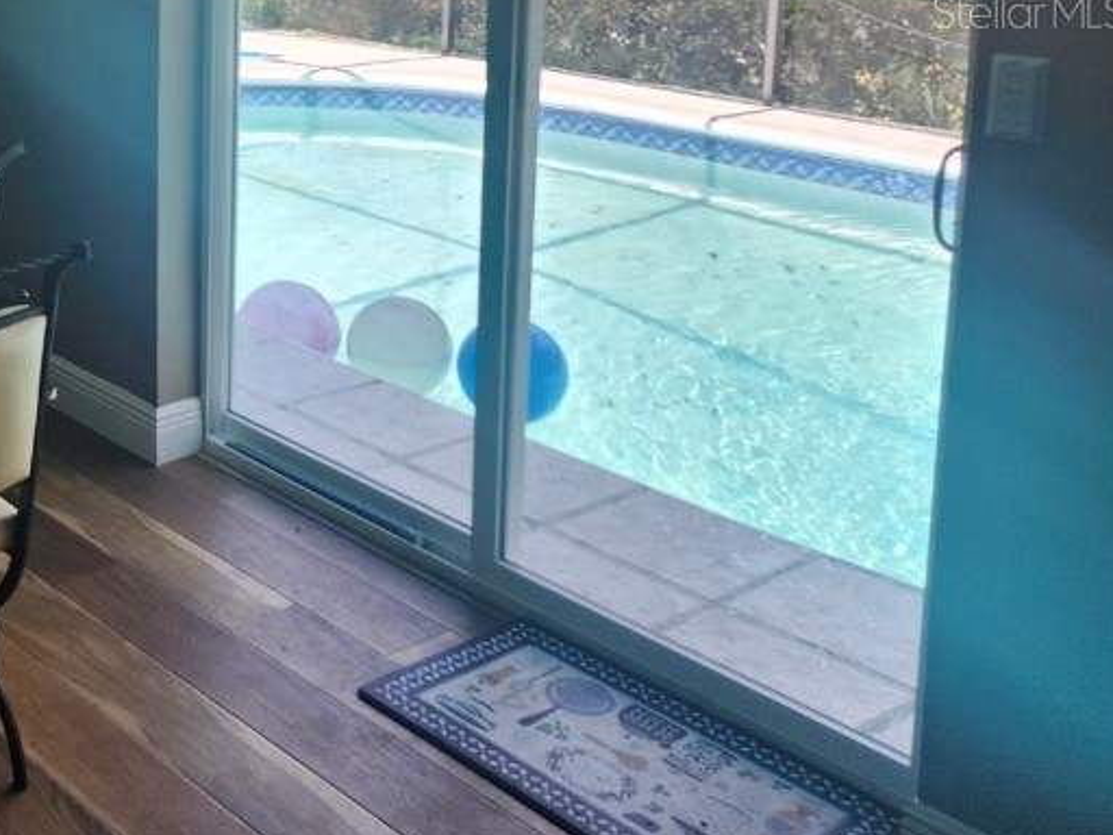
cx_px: 24
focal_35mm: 46
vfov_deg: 29.5
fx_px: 1479
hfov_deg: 37.3
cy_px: 11
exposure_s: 1/180
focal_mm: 5.54
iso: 50
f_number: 1.8
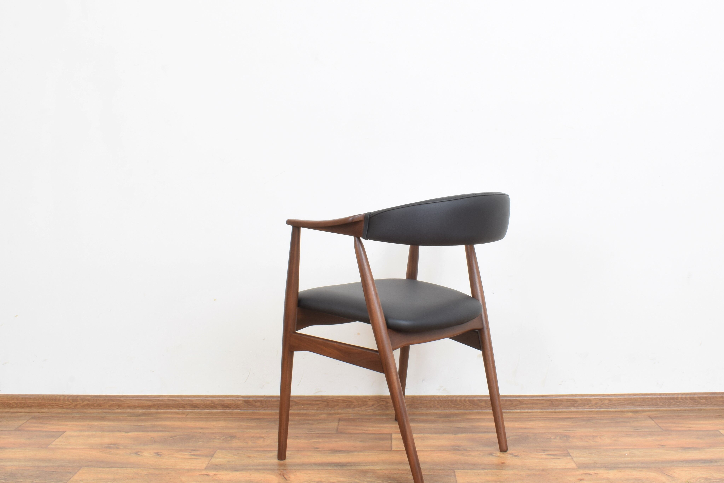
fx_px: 885
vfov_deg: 30.5
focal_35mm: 44
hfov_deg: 44.5
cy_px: 234
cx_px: 395
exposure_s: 5
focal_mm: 20
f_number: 22
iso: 100
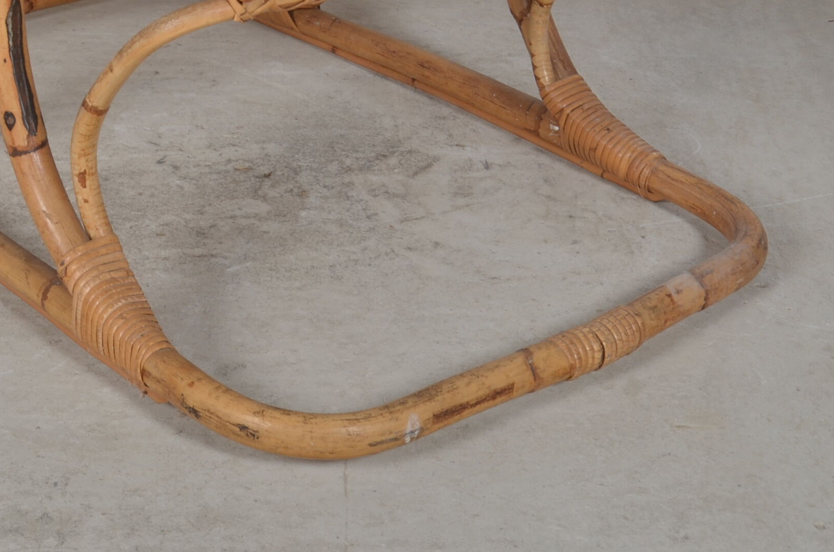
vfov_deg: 16.2
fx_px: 1896
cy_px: -16
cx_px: 262
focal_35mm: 82
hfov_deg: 24.7
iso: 100
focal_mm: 24
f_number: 14
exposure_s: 1/125
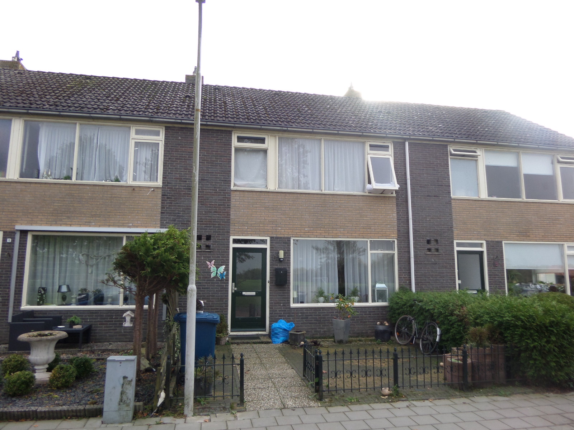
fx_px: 398
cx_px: 287
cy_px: 215
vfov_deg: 56.8
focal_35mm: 24
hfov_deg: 71.6
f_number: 3.2
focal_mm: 4
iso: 80
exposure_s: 1/180
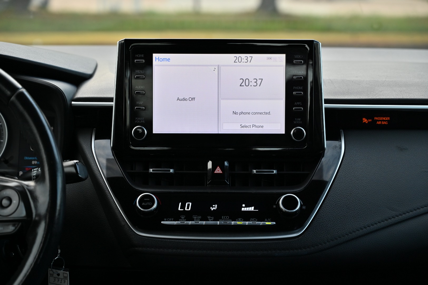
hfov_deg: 28.9
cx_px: 214
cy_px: 142
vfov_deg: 19.4
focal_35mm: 70
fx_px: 832
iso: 400
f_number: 4
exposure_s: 1/250
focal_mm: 70
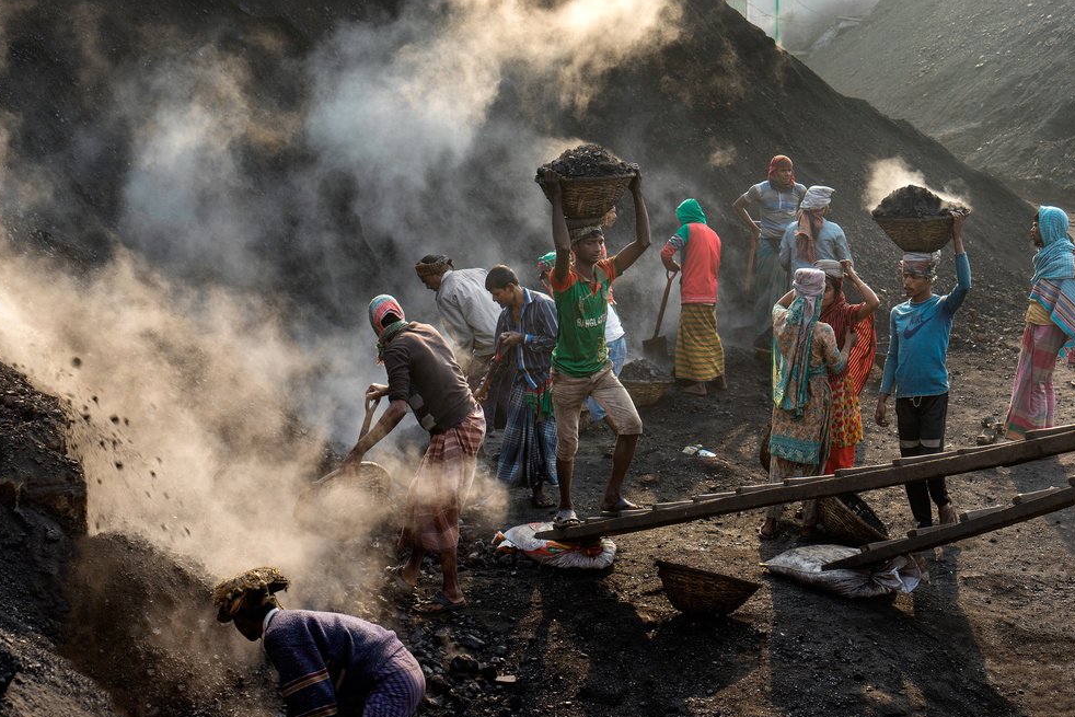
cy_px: 362
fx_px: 1672
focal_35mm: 56
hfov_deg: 35.6
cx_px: 532
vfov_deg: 24.2
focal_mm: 55
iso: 100
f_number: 7.1
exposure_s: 1/125
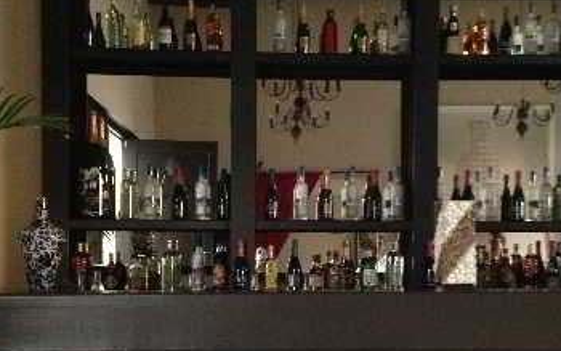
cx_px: 321
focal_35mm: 60
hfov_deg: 33.9
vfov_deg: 21.6
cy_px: 237
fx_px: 918
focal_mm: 4.13
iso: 500
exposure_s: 1/15
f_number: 2.4
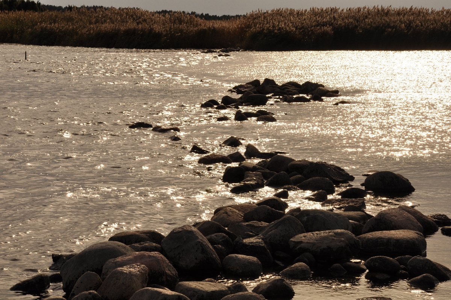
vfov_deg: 13.0
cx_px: 226
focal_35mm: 105
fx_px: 1314
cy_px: 150
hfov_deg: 19.5
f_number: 18
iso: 250
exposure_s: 1/640
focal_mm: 70
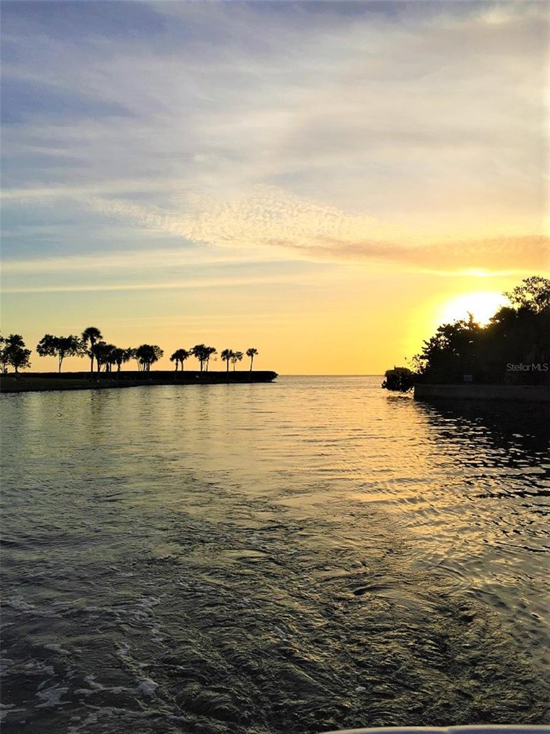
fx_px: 615
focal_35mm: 29
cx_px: 275
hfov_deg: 48.2
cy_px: 367
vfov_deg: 61.7
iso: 32
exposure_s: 1/2825
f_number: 2.2
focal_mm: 4.15
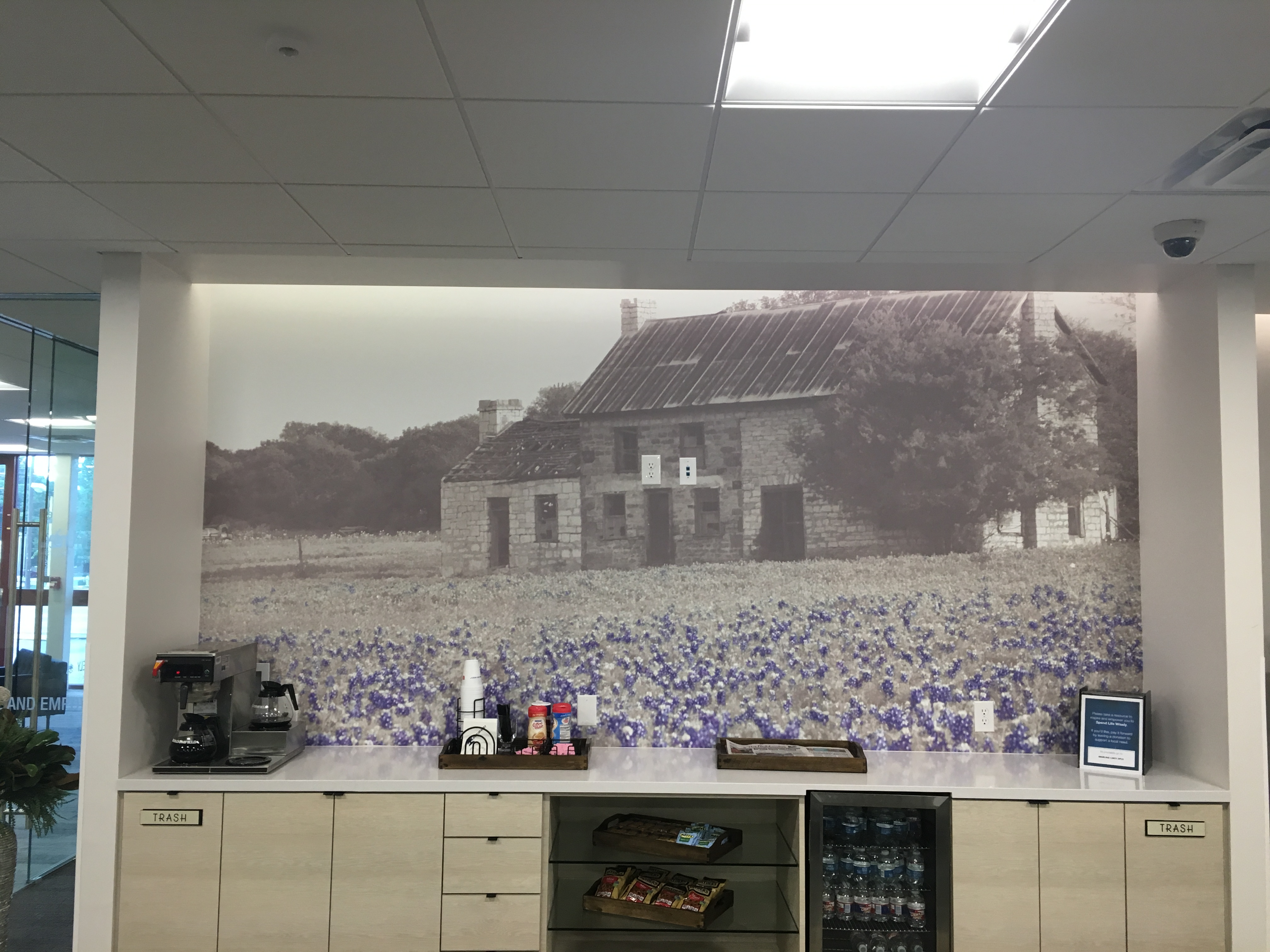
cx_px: 635
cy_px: 476
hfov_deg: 61.7
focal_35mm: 29
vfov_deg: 48.2
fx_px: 1064
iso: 32
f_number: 2.2
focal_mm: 4.15
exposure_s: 1/30
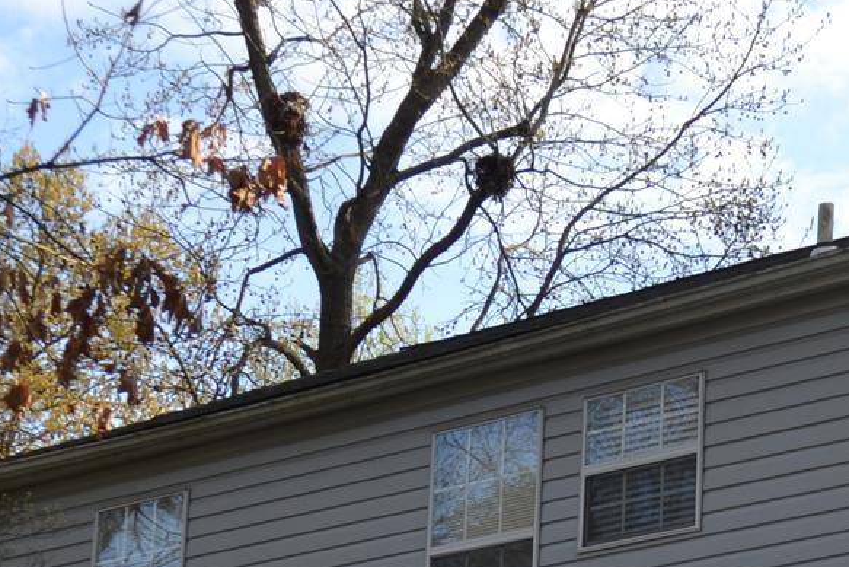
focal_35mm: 137
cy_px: 721
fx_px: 3232
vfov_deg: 9.8
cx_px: 670
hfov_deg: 14.9
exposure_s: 1/200
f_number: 5.6
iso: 100
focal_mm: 26
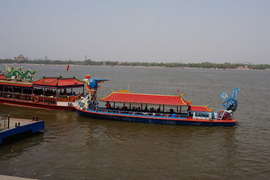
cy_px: 90
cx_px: 135
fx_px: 214
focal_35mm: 28
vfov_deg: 45.7
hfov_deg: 64.6
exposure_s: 1/160
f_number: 13
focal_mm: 19
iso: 100
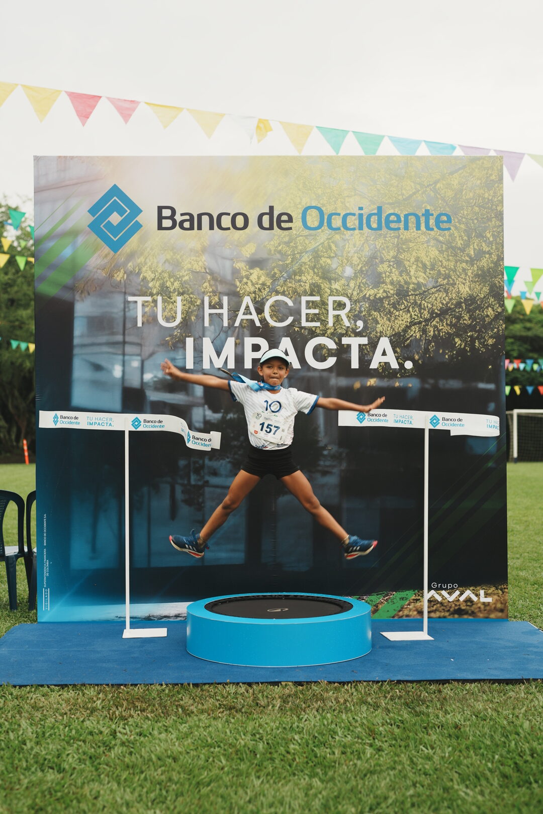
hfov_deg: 27.0
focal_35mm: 50
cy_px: 407
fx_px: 1131
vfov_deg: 39.6
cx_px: 272
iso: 160
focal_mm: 50
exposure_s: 1/250
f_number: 2.5
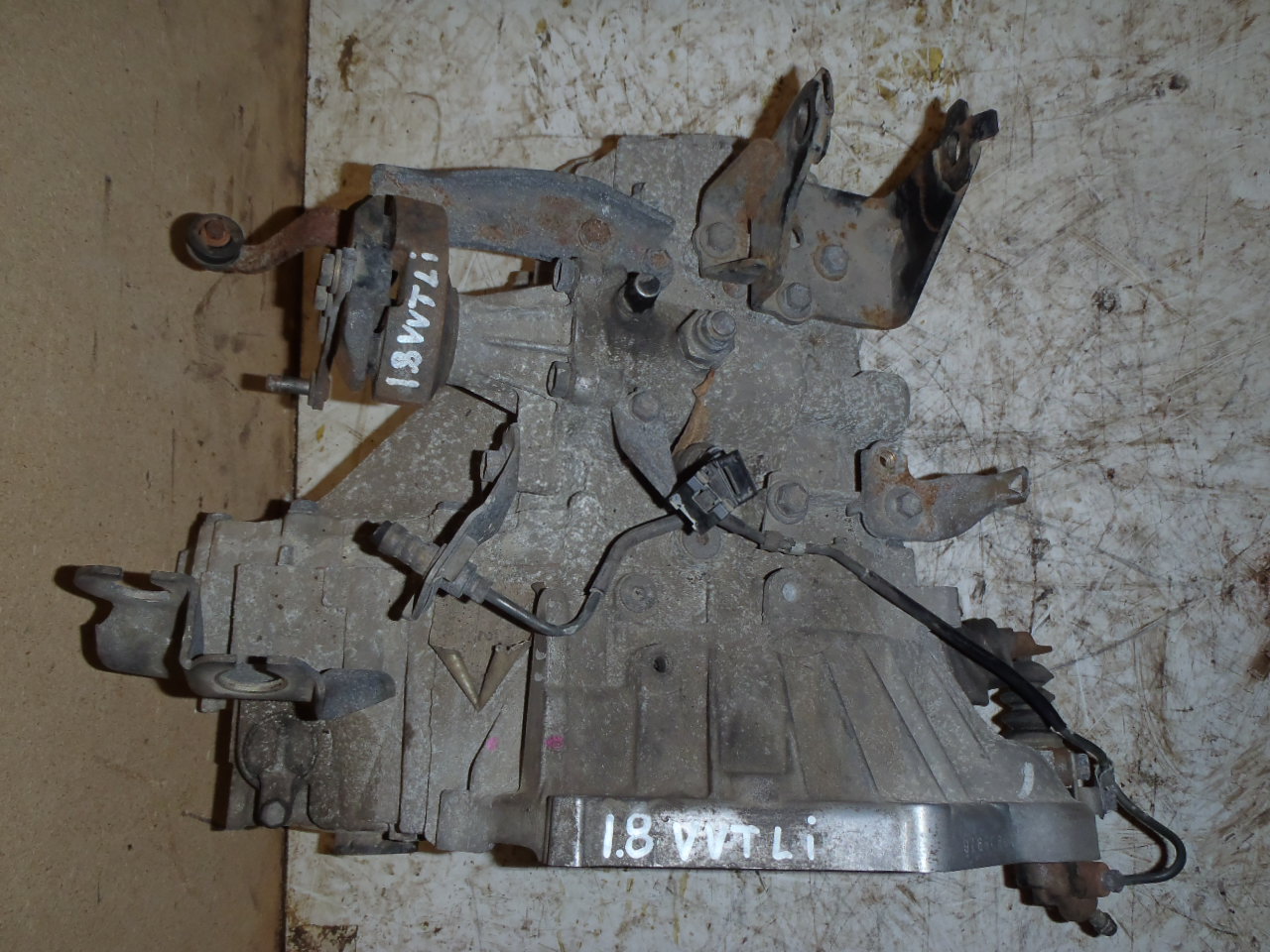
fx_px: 1027
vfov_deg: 49.7
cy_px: 476
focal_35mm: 28
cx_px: 635
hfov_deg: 63.4
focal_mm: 5
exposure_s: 1/30
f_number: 3.9
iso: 100
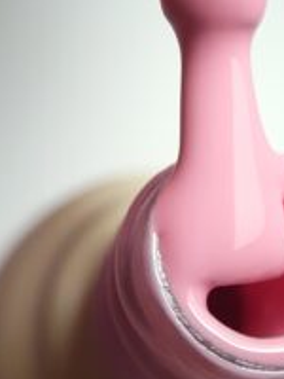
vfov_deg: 36.7
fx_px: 569
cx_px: 246
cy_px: 159
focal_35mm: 52
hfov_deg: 27.2
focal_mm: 4.2
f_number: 1.7
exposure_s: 1/1000
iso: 160
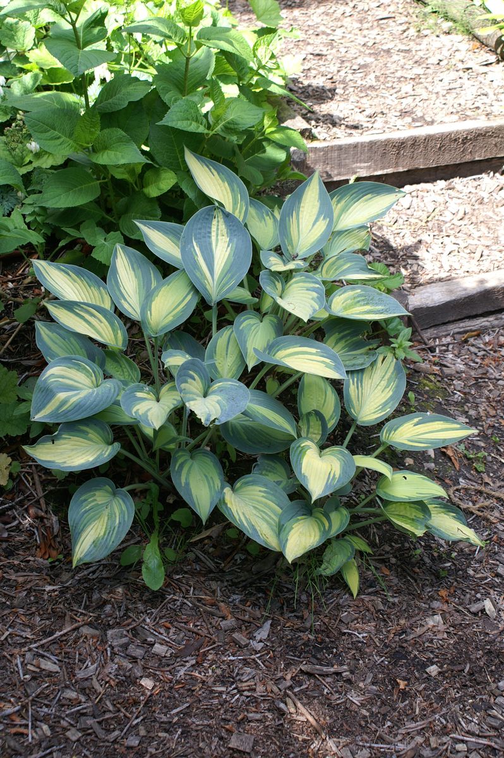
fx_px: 1104
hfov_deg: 25.7
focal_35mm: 52
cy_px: 379
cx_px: 252
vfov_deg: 37.9
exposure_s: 1/80
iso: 100
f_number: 6.3
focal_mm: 35
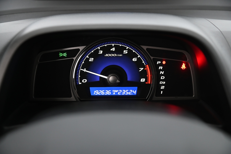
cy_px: 77
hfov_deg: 41.1
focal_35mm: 48
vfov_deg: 28.0
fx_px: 308
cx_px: 116
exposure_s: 1/20
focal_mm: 48
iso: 2000
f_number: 4
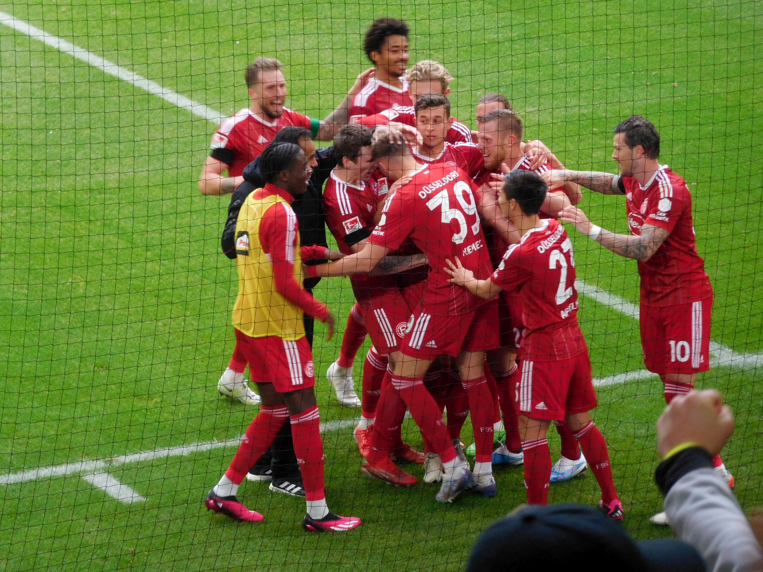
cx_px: 382
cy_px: 286
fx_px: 4959
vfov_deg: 6.6
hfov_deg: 8.8
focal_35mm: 225
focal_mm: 40.1
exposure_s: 1/60
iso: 400
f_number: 5.5
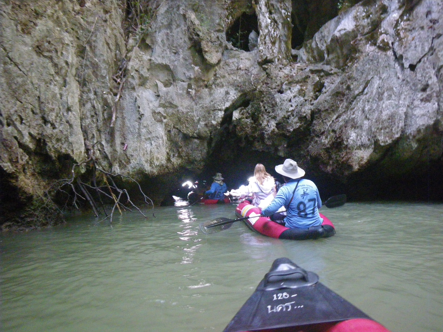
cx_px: 222
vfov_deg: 49.7
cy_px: 166
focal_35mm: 28
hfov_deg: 63.4
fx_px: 358
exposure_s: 1/20
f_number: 3.5
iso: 800
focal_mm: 5
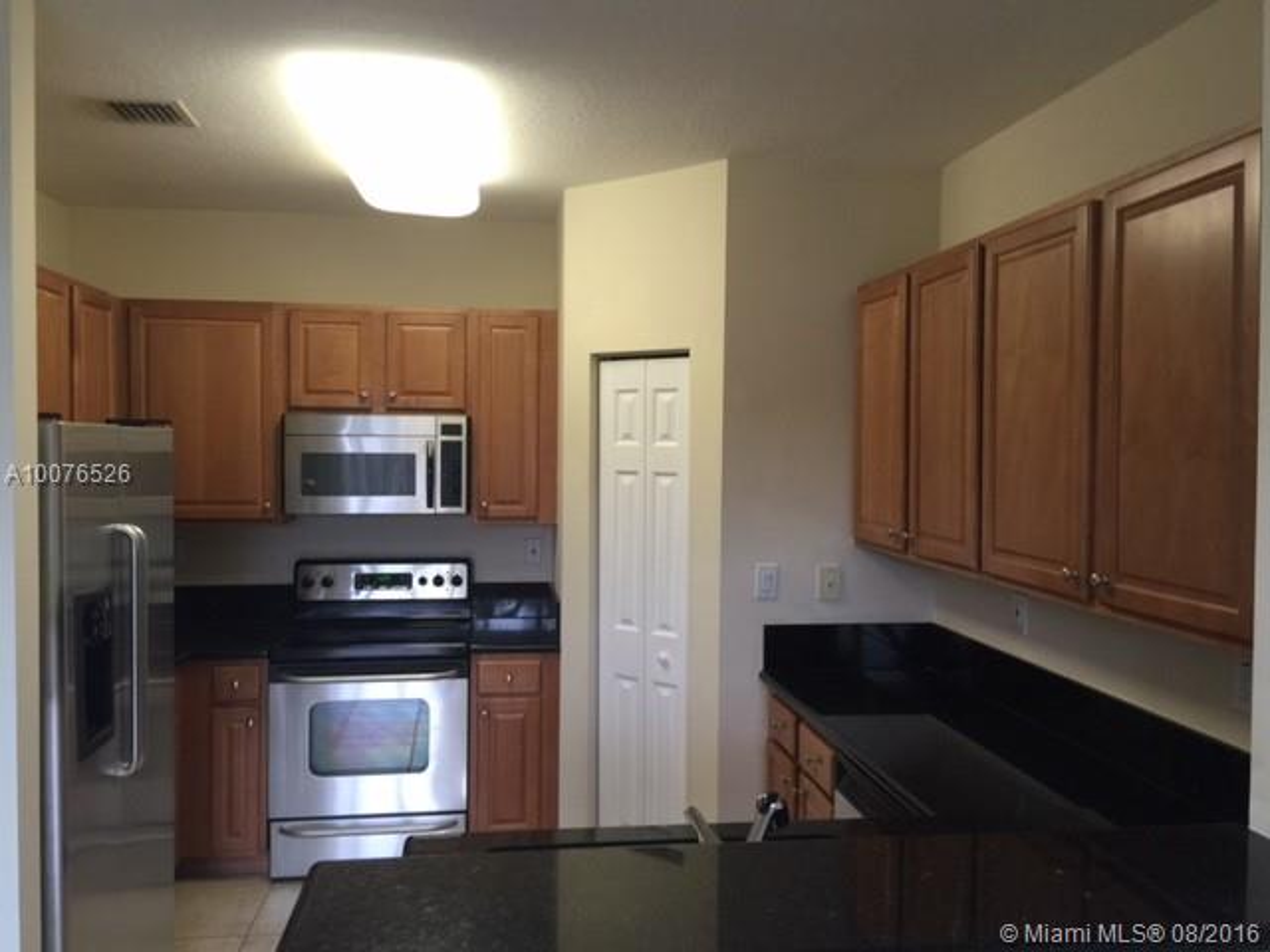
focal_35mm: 29
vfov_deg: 48.2
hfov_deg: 61.7
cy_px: 476
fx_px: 1064
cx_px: 635
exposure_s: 1/30
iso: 40
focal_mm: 4.15
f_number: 2.2
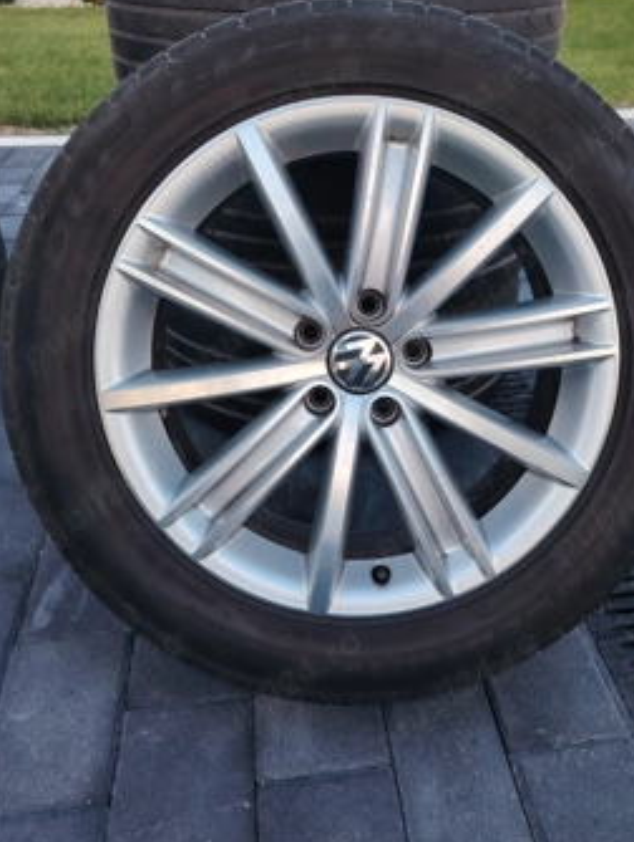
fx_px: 756
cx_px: 367
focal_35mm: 31
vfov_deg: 58.0
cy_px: 349
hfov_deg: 45.4
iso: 157
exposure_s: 1/100
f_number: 1.75
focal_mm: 5.25
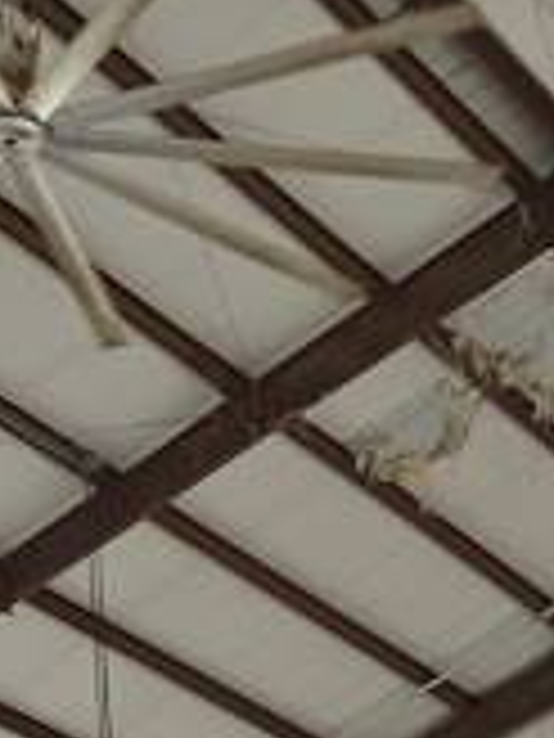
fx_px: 2987
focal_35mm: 140
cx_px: 288
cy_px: 1670
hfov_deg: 10.6
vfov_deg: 11.9
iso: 25
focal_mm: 5.4
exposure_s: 1/125
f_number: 1.8
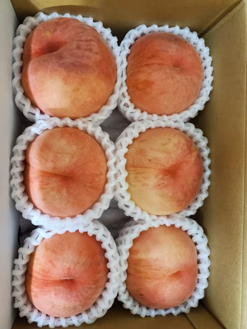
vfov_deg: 67.3
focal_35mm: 26
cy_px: 164
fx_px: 247
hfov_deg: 53.1
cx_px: 124
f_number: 1.5
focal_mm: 4.3
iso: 640
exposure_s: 1/40
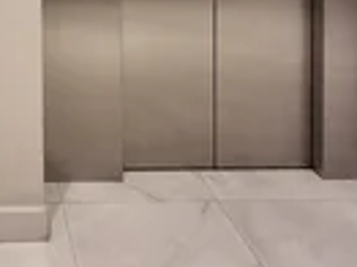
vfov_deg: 24.7
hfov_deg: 35.8
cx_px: -14
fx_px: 484
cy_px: -121
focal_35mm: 47
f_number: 2.2
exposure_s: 1/40
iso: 200
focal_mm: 1.64
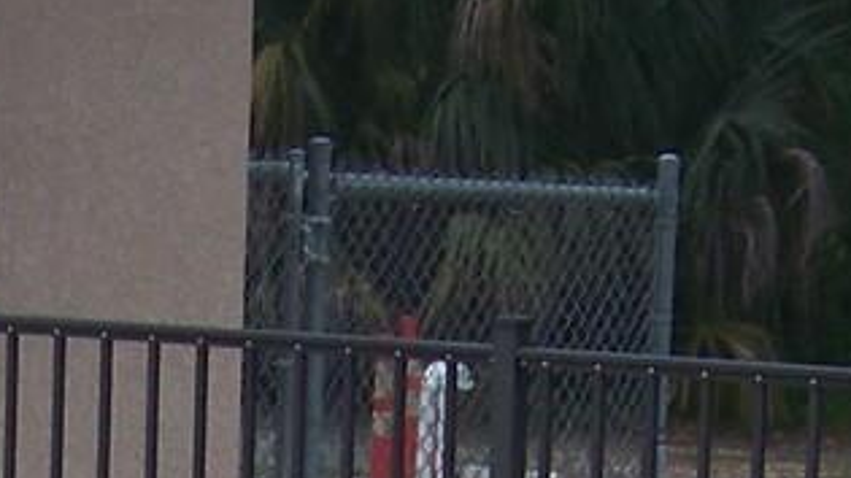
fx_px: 6858
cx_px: 135
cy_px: 1248
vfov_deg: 3.9
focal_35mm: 304
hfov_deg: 7.1
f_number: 3.2
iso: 64
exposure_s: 1/50
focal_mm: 9.36
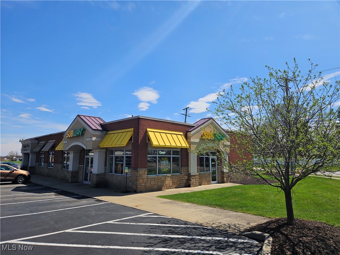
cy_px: 128
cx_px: 170
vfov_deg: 58.9
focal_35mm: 23
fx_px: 226
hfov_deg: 73.9
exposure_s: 1/2805
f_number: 1.8
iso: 25
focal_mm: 5.4
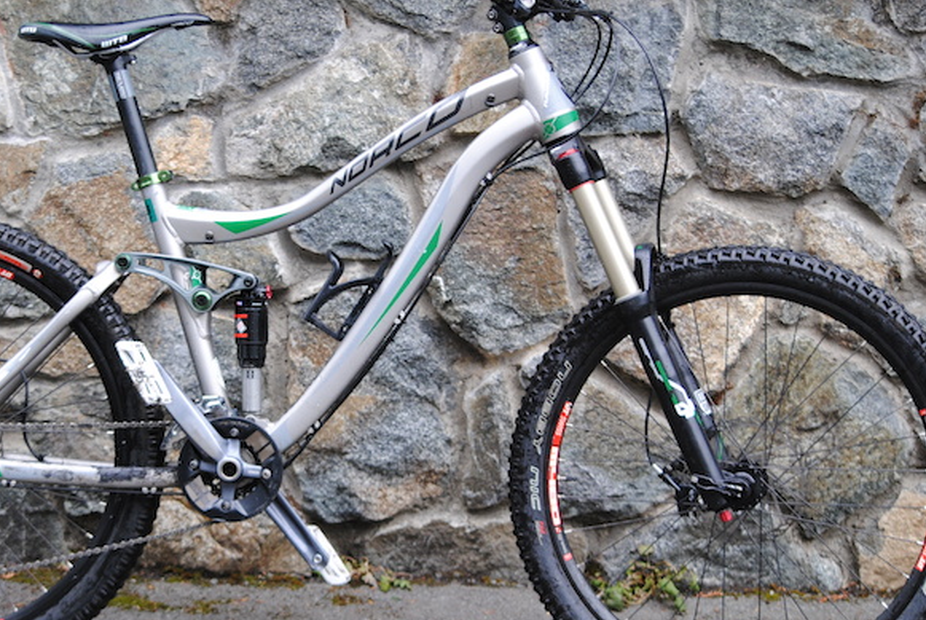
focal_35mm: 114
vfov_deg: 12.1
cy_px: 312
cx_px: 317
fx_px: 2928
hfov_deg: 17.9
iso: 360
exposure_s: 1/125
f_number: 4.5
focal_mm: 55
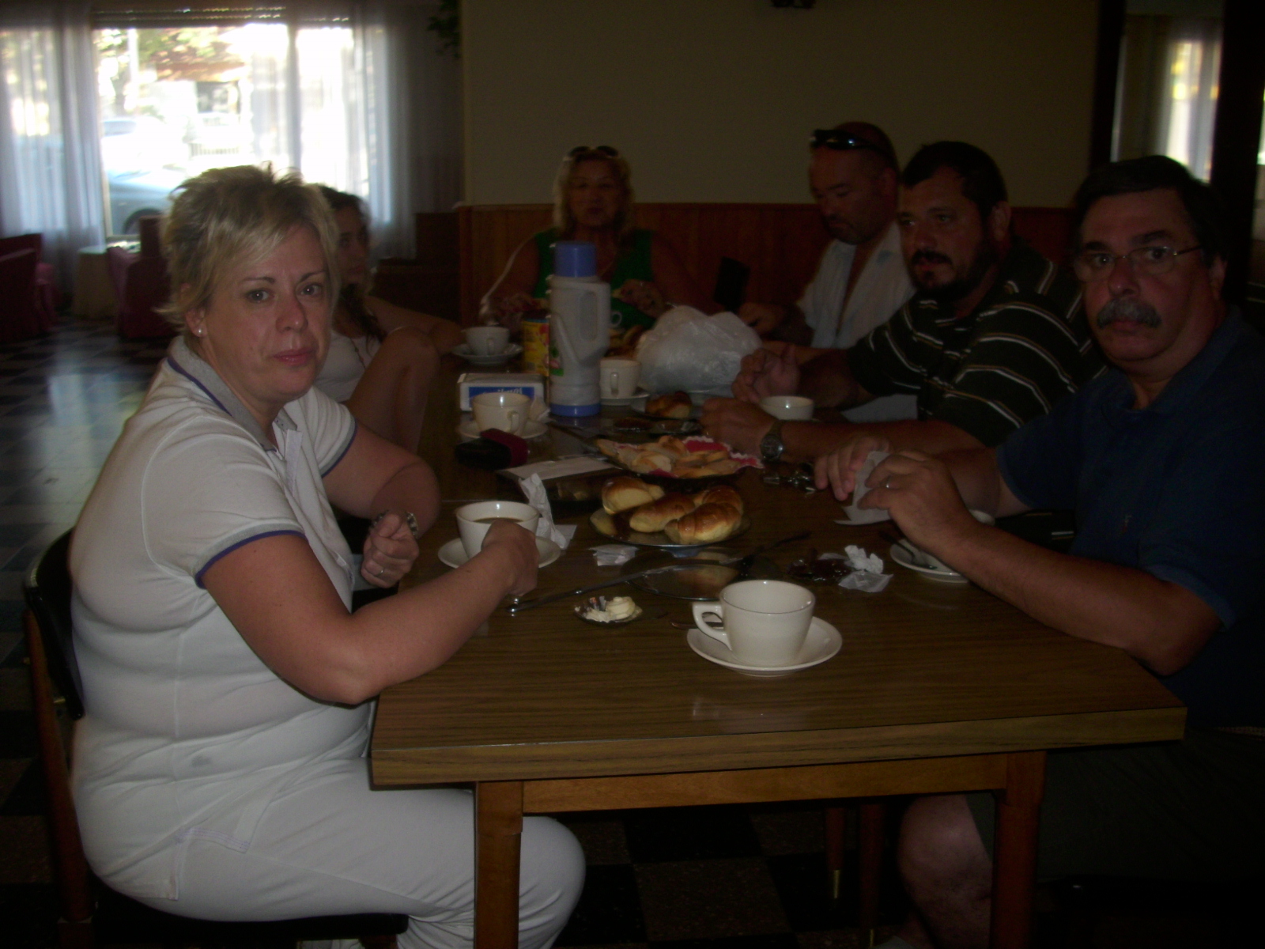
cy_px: 474
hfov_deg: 58.4
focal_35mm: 31
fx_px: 1133
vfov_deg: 45.4
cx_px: 632
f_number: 2.8
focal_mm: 6.2
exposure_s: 1/30
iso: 50
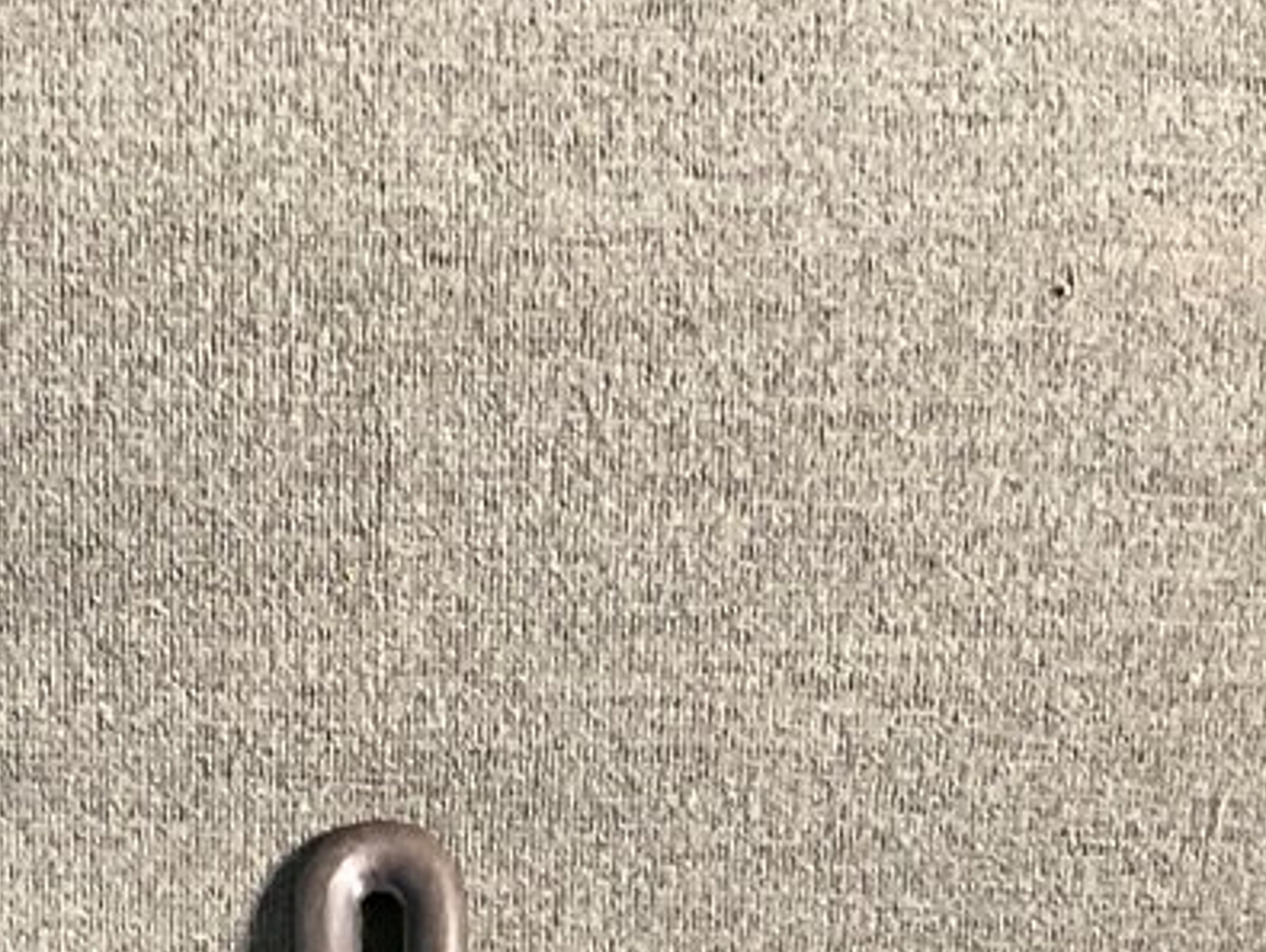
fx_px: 4063
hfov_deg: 17.6
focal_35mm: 111
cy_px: 1784
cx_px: 370
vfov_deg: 12.1
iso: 250
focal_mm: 3
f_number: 1.8
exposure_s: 1/40
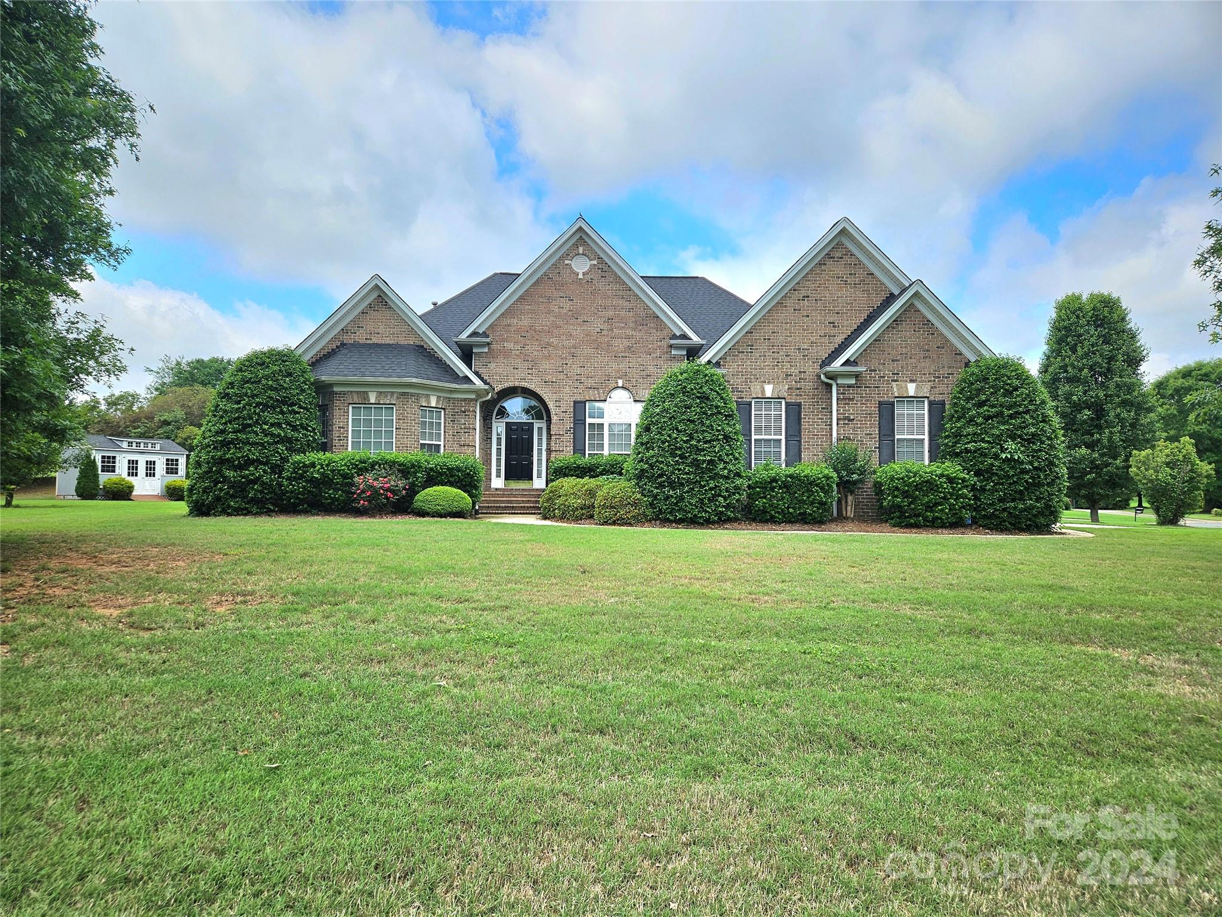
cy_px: 458
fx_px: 812
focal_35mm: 23
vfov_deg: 58.9
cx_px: 611
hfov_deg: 73.9
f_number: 1.8
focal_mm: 5.4
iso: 25
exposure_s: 1/2500
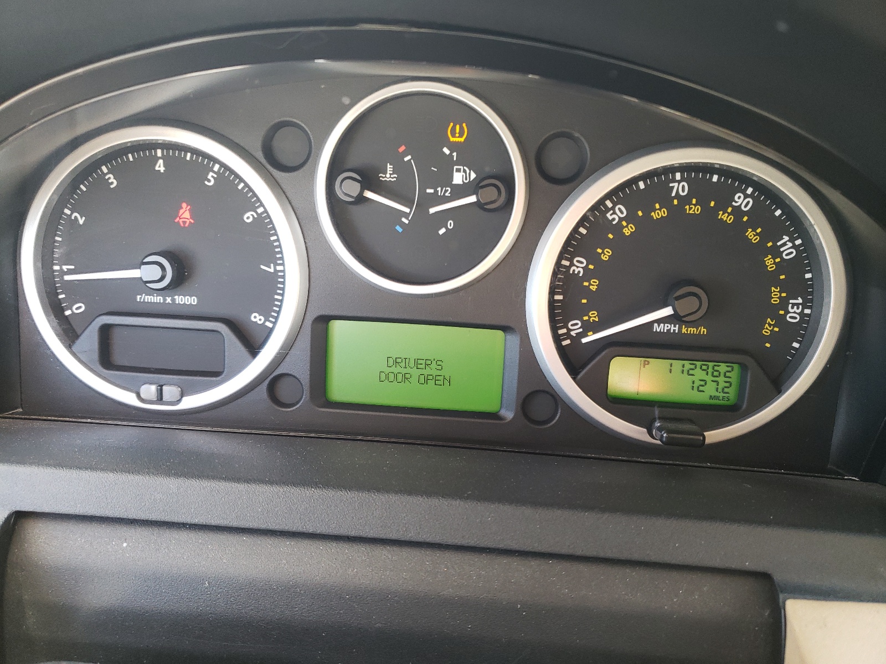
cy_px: 332
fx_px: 665
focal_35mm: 26
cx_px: 443
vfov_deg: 53.1
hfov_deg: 67.3
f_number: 1.5
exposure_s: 1/60.2
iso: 112
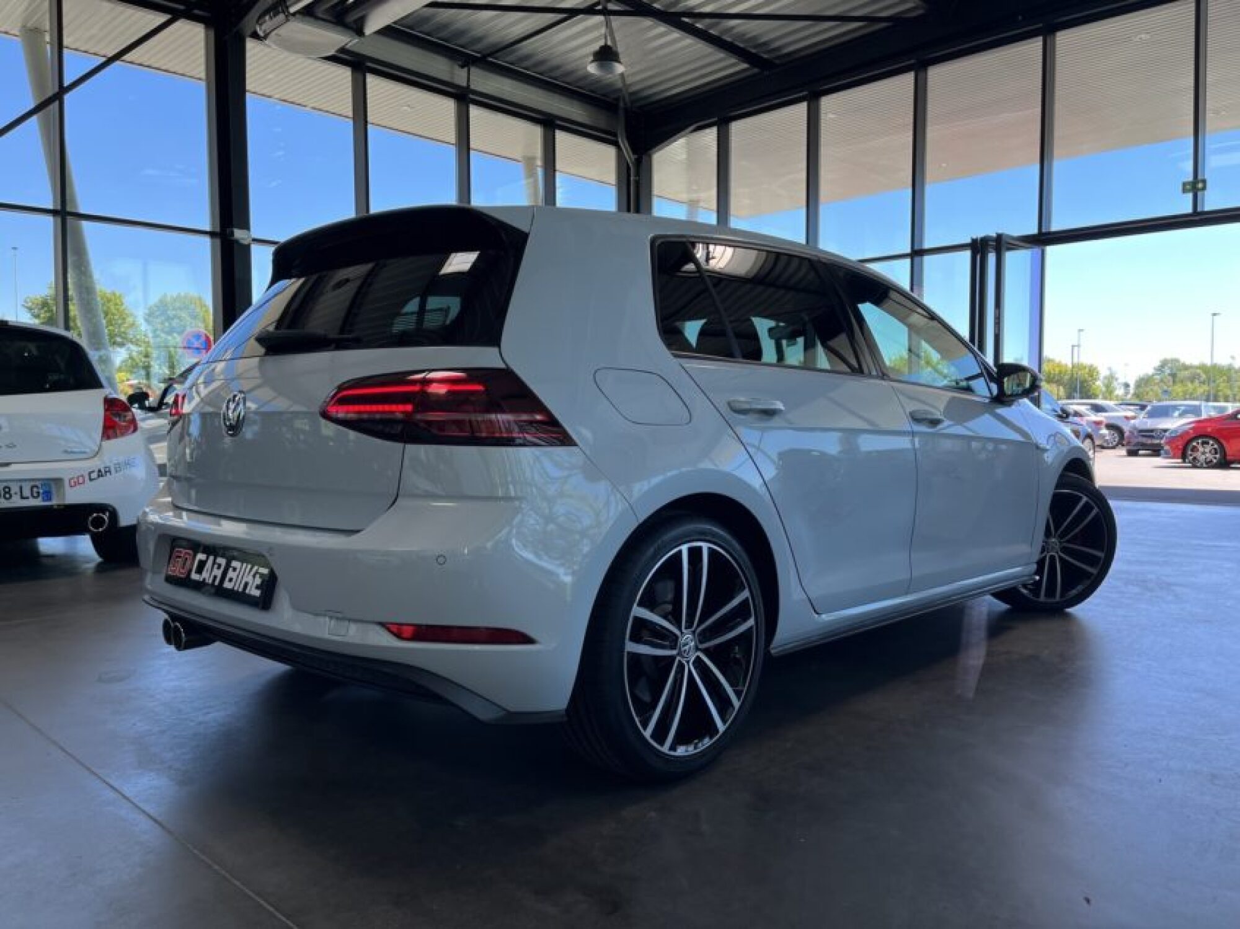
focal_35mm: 26
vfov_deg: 53.0
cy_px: 464
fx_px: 931
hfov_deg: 67.3
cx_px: 620
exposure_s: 1/357
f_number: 1.6
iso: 50
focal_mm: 5.1
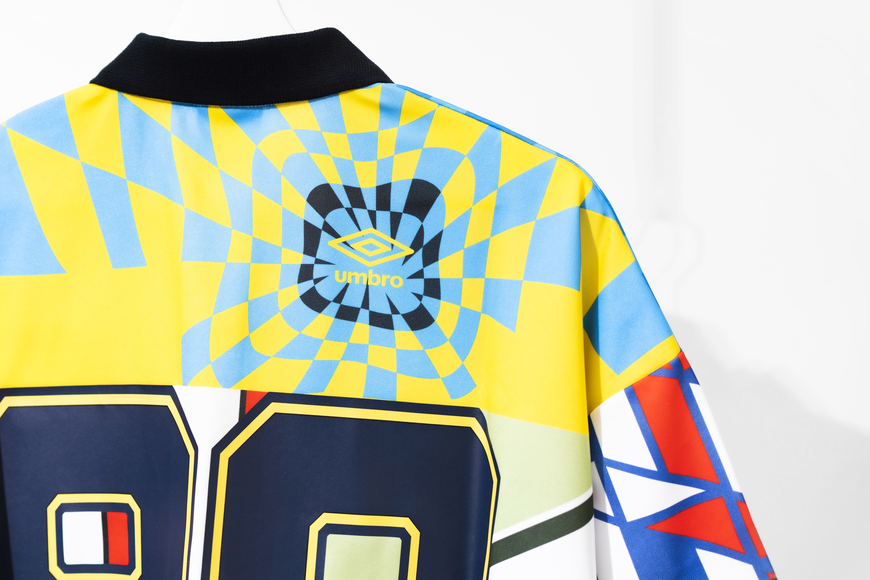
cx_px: 381
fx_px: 967
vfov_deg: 33.4
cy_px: 256
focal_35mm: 40
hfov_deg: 48.3
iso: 100
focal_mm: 35
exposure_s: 1/160
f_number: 2.8
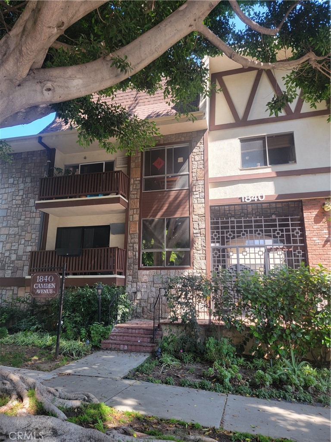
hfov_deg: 56.8
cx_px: 166
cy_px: 221
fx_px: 306
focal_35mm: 24
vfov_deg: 71.6
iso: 25
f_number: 1.8
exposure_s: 1/120
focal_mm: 6.7
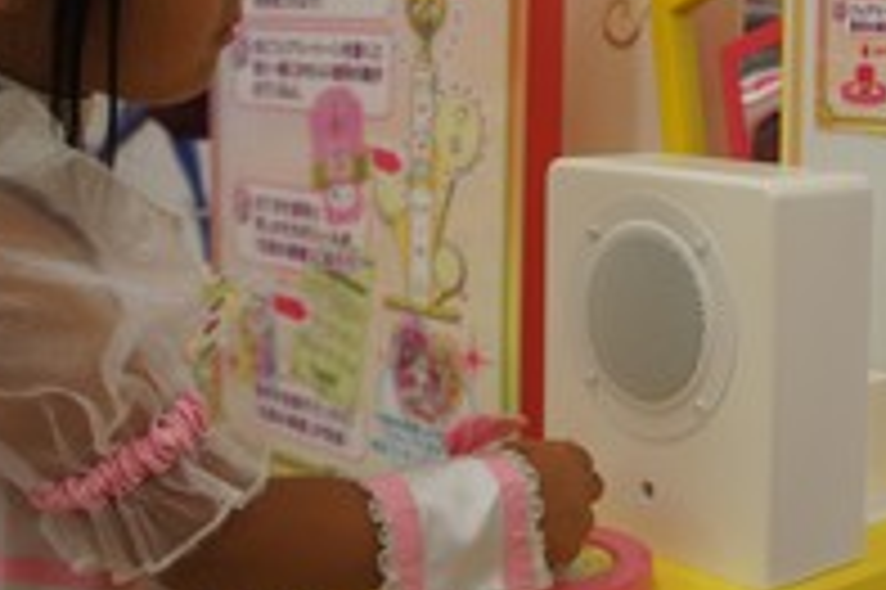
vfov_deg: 21.0
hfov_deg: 30.3
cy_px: 140
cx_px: 760
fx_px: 1574
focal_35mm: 64
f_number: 4.5
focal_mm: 21
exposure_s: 1/50
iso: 200
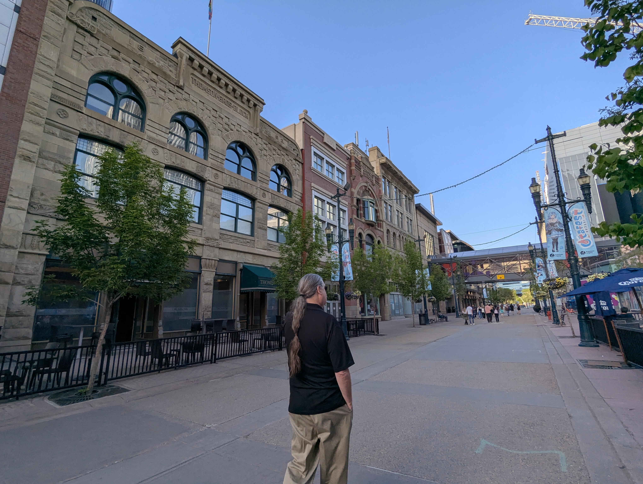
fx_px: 298
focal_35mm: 16
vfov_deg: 78.2
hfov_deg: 94.4
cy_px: 242
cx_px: 322
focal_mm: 2.35
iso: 51
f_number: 2.2
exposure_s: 1/808
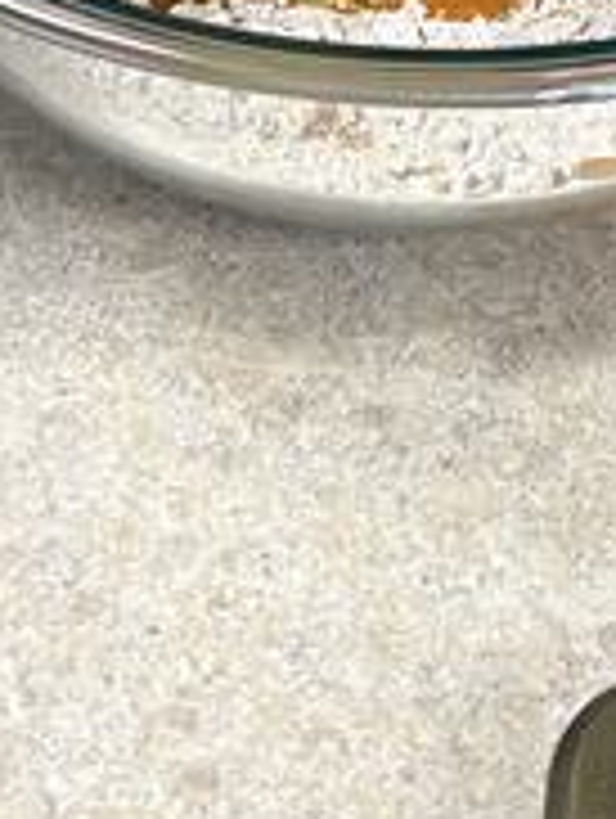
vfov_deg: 18.4
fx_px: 2367
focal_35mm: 100
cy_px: -212
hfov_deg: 14.7
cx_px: 528
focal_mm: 5.7
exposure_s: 1/60
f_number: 1.5
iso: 80
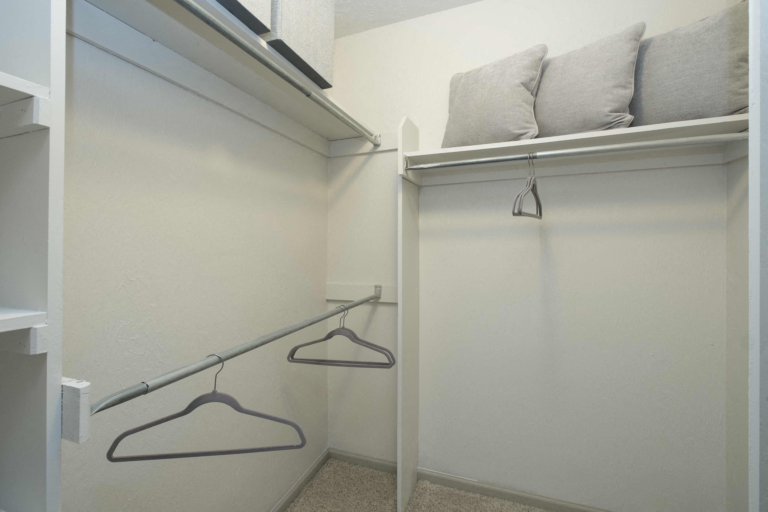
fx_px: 320
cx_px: 384
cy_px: 256
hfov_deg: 100.4
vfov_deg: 77.3
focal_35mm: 15
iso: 400
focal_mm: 10
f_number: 8
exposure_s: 1/4
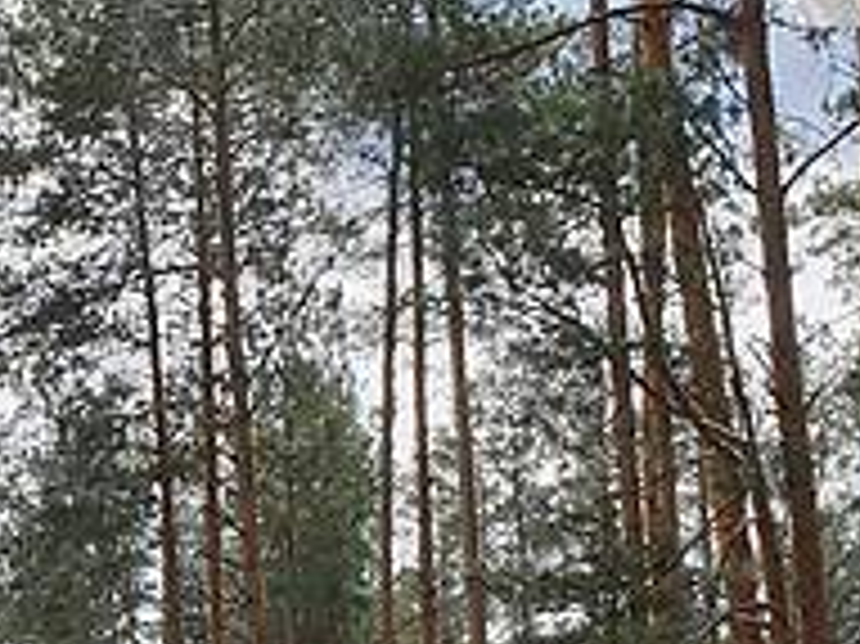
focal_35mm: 109
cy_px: 1130
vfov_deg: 12.5
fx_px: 2706
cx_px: -311
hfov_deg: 16.8
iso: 50
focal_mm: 4.3
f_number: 2.4
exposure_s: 1/803
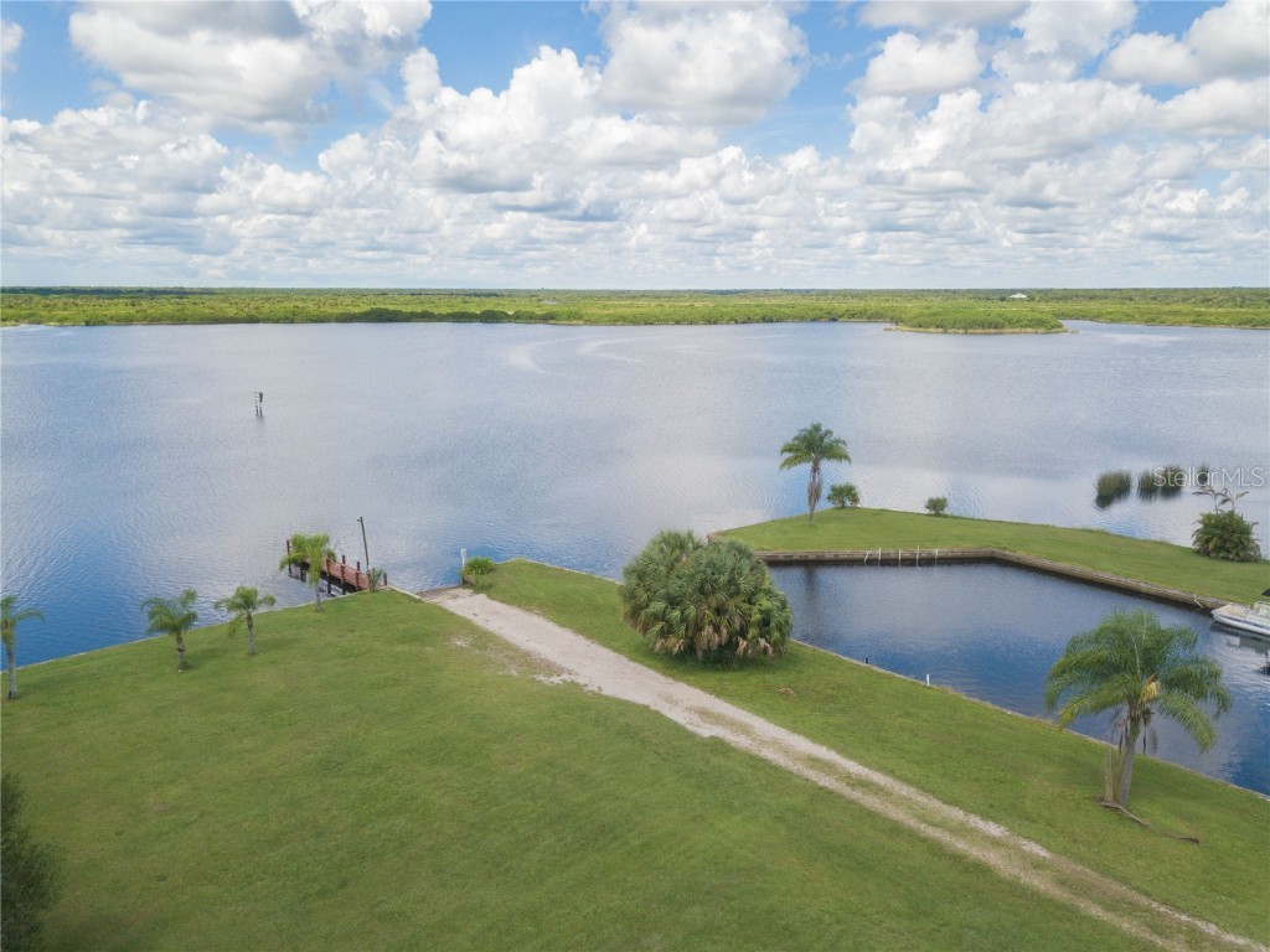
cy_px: 476
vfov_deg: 53.1
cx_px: 635
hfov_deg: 67.3
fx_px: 954
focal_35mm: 26
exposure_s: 1/1000
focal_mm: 4.73
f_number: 2.2
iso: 100
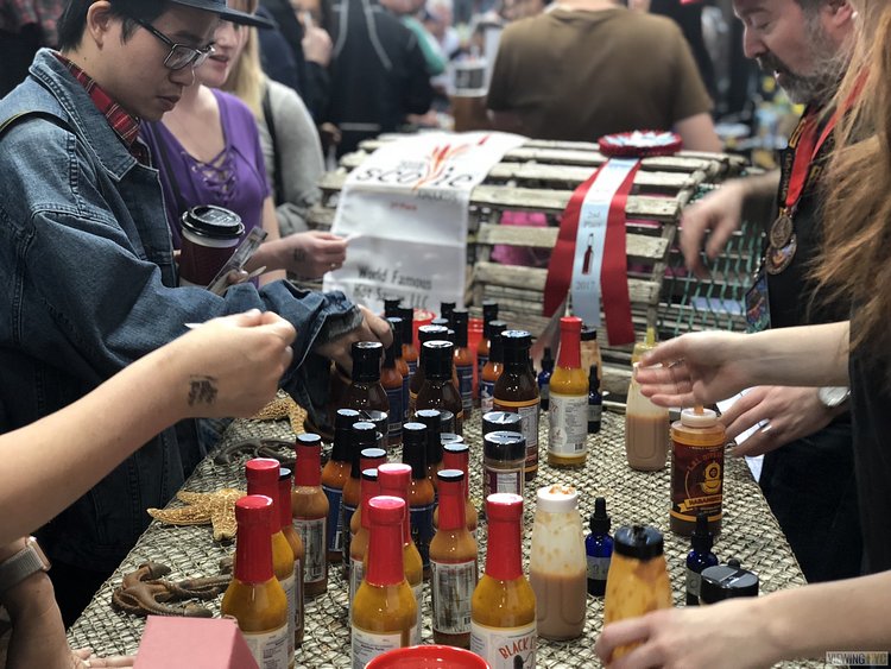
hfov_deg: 36.8
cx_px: 446
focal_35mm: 52
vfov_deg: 28.0
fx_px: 1339
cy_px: 334
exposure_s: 1/30
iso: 100
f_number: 2.4
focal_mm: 6
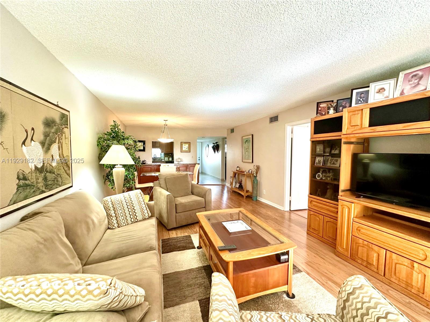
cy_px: 161
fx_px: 174
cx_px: 215
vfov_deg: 85.7
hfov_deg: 102.1
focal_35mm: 14
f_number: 2.2
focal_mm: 2.22
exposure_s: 1/120
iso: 250
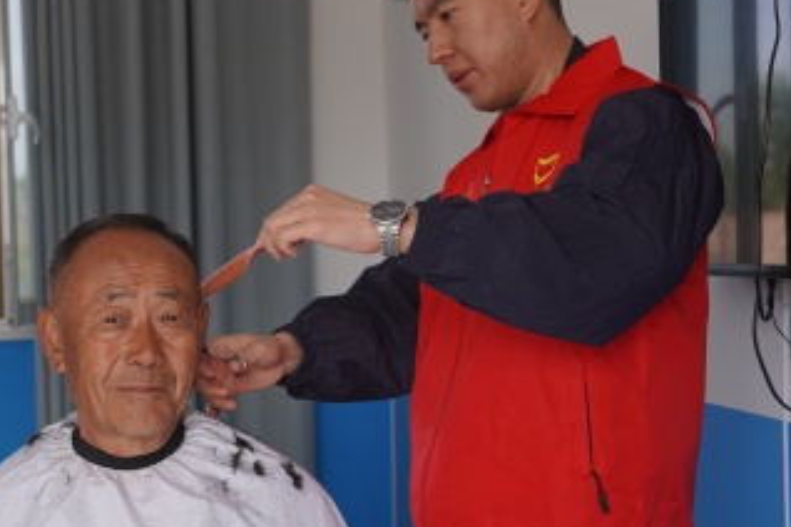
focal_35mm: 73
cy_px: 292
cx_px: 259
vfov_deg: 18.7
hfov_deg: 27.5
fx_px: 1604
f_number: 4
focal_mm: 38
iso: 125
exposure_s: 1/160
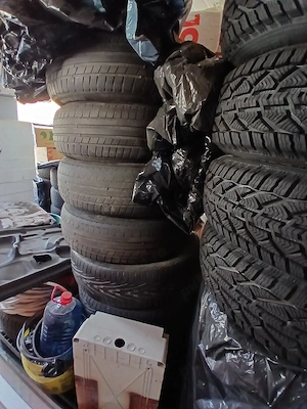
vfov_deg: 91.0
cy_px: 204
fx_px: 201
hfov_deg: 74.7
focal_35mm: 17
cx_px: 154
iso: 400
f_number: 2.2
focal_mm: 1.4
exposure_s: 1/33.3
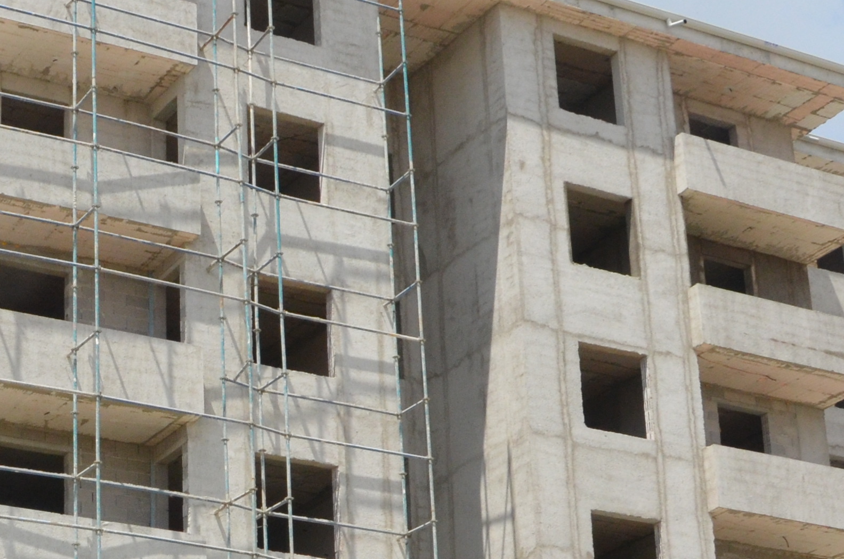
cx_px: 38
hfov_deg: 23.4
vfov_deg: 15.8
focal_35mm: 84
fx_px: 1965
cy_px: 582
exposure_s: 1/640
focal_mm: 18
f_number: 13
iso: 800
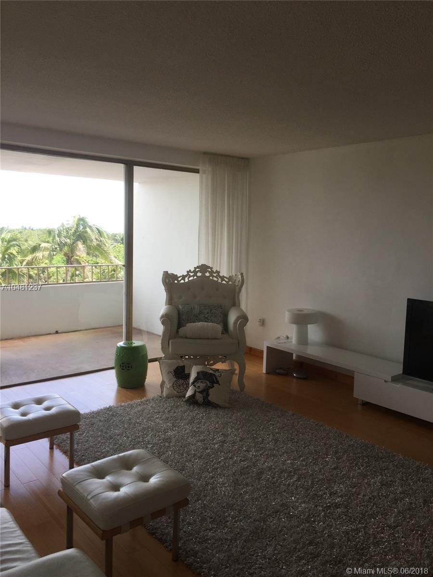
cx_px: 216
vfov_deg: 61.7
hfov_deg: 48.2
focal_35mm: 29
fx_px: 484
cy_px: 288
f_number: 2.2
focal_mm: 4.15
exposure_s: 1/299
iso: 32
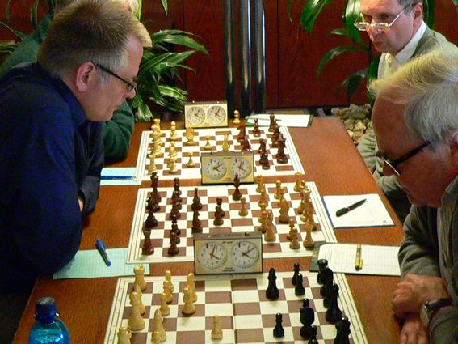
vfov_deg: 22.4
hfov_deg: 29.8
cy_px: 102
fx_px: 860
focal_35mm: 65
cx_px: 261
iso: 400
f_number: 2.8
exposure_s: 1/13
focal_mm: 6
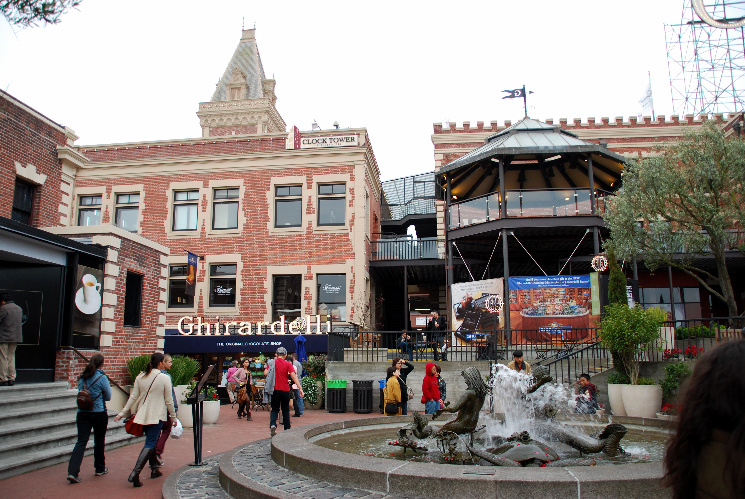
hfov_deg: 67.3
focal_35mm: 27
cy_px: 250
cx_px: 372
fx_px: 559
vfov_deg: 48.0
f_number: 4
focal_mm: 18
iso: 200
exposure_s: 1/60
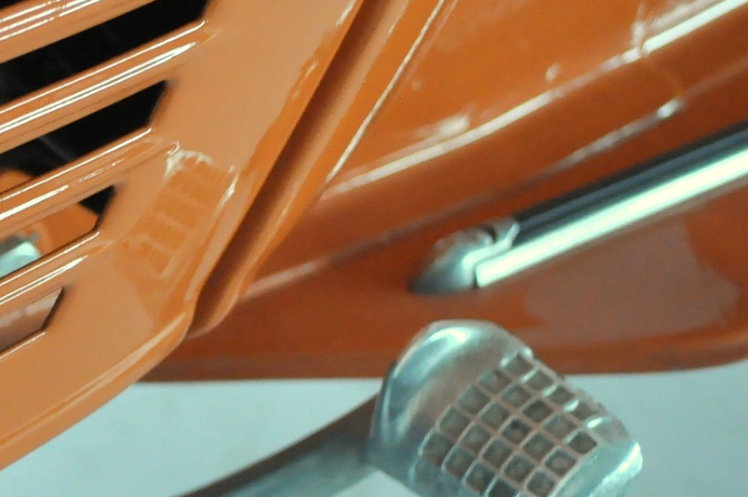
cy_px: 454
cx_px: -337
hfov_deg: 14.8
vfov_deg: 10.5
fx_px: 2698
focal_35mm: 130
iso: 1600
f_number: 4.5
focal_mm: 28
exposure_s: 1/25
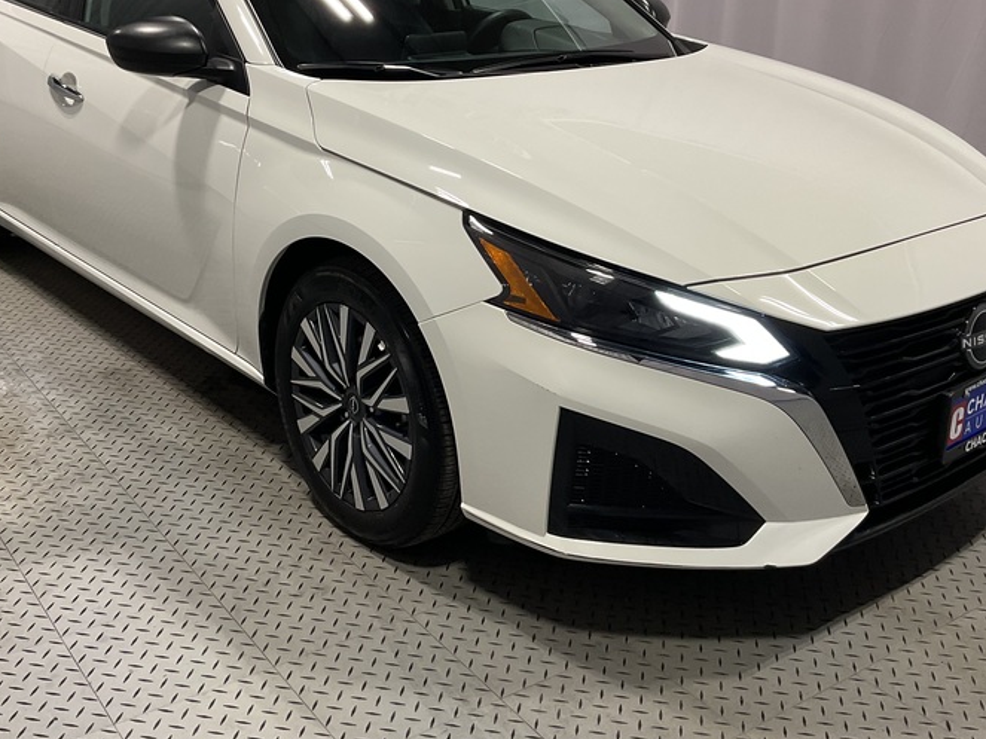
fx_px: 1196
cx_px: 457
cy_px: 262
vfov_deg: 34.1
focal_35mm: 42
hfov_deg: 44.8
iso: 50
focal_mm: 3
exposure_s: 1/100
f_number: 1.8
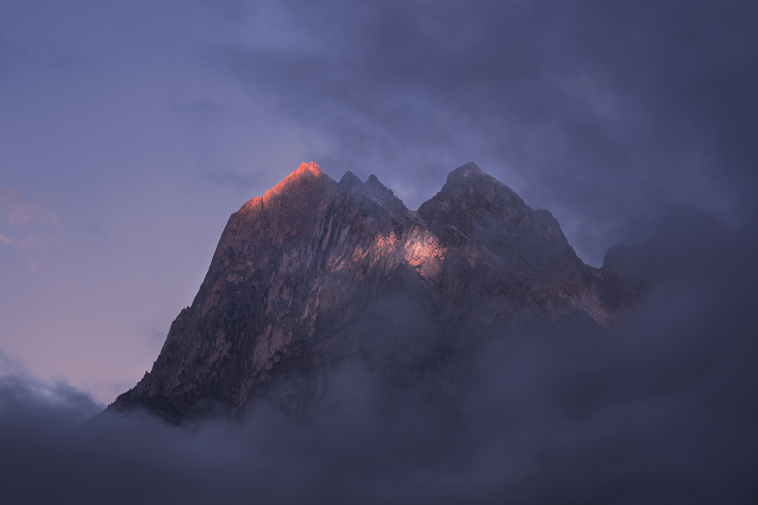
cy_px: 252
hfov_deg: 18.2
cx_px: 379
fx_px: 2368
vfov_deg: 12.2
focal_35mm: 112
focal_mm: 75
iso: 50
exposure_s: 1/60
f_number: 8
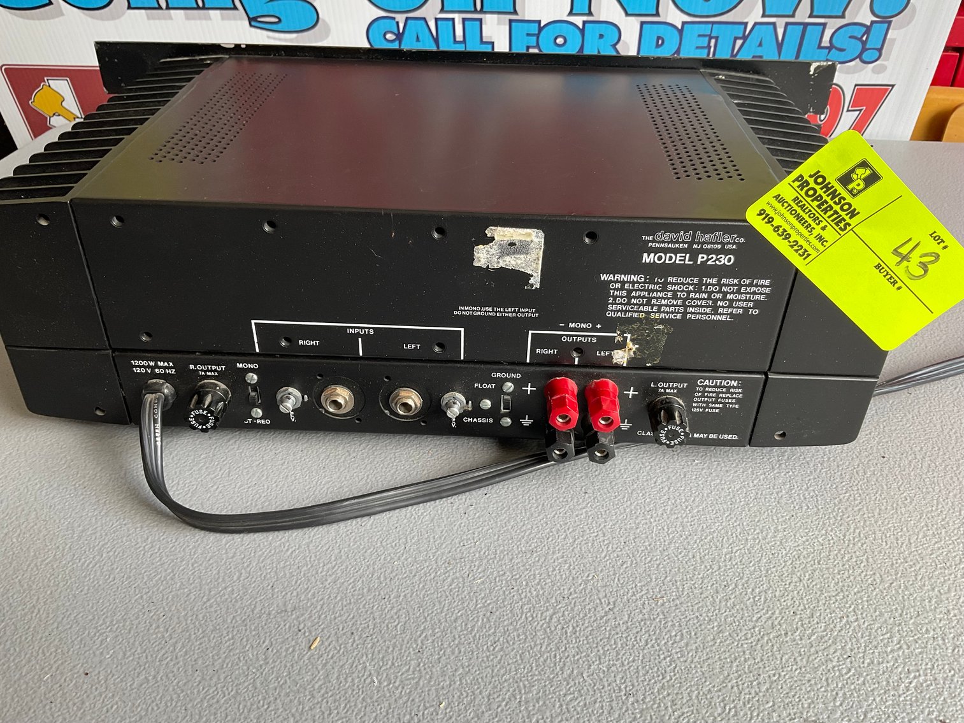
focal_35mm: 29
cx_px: 482
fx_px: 808
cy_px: 362
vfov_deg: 48.2
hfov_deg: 61.7
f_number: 1.8
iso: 40
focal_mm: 3
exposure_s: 1/120
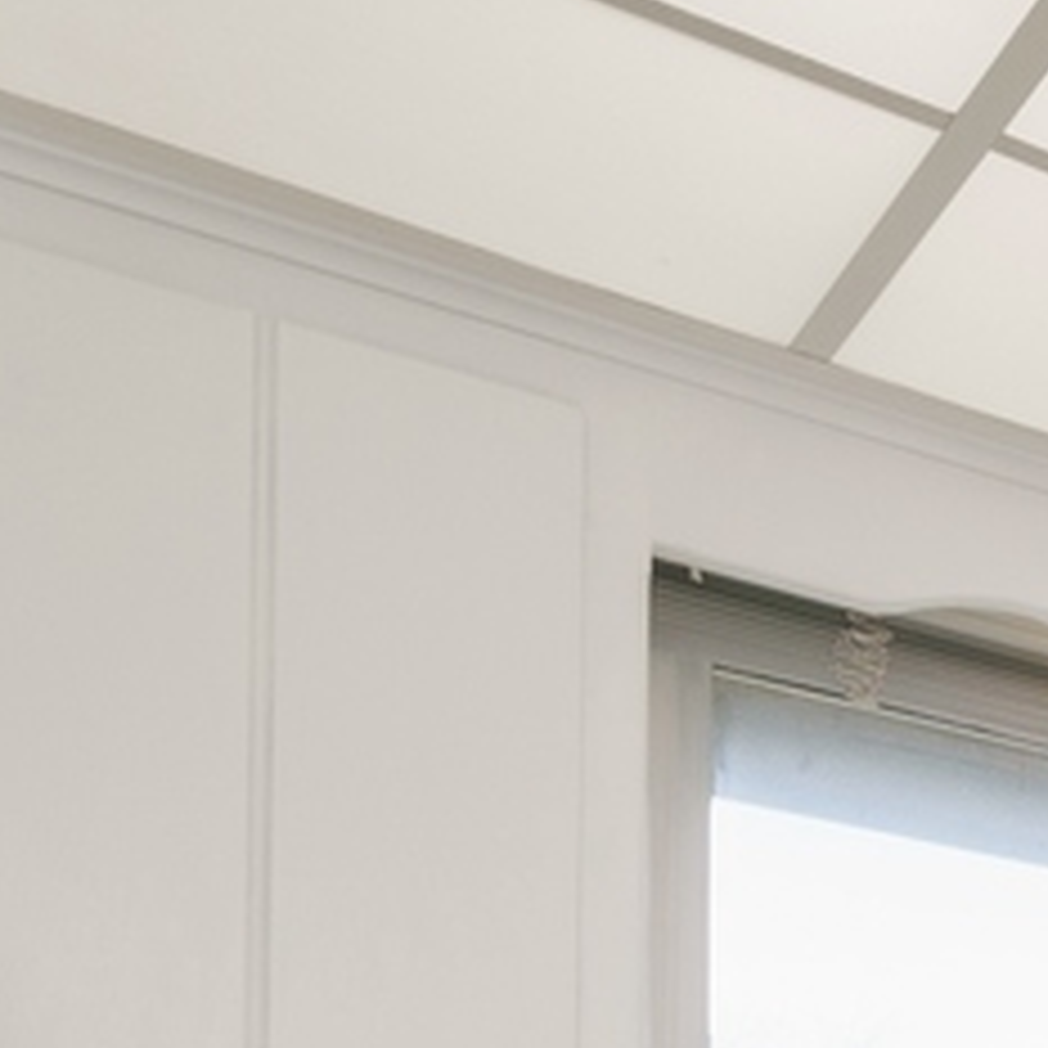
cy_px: 1844
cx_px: 2728
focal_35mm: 71
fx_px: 2432
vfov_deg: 19.0
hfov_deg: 13.6
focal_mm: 12
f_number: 8
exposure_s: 1/50
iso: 400
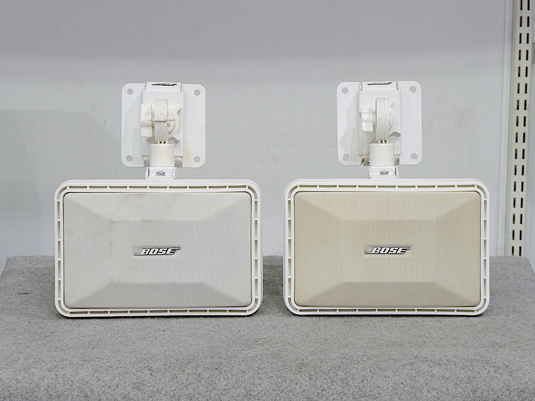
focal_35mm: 98
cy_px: 200
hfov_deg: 20.0
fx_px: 1515
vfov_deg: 15.1
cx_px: 268
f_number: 5
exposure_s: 1/15
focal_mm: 17.5
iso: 200
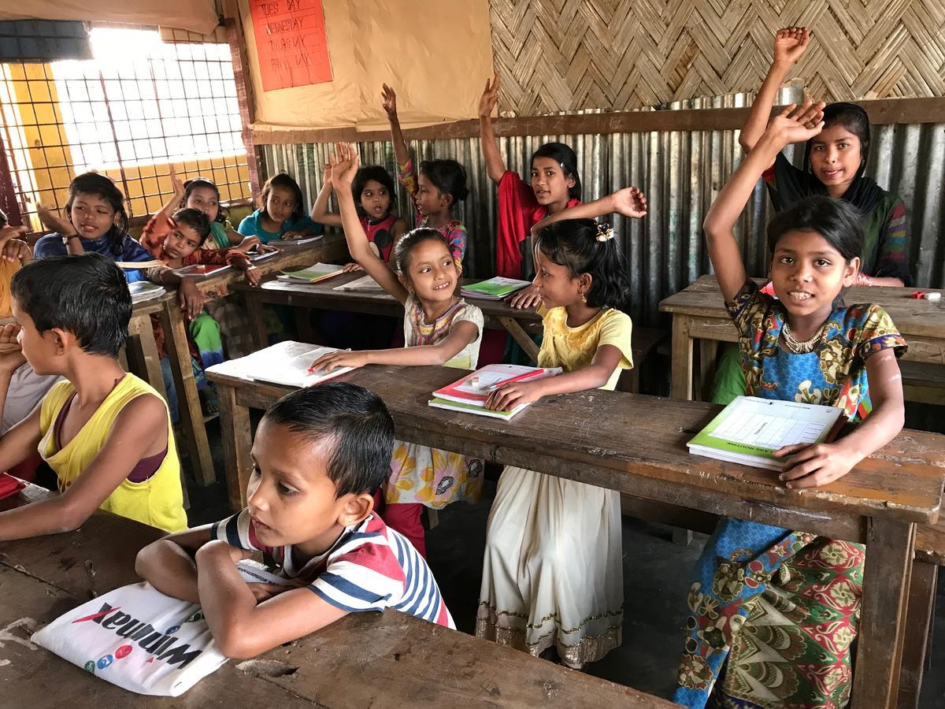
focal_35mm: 28
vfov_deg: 49.7
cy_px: 354
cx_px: 472
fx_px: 764
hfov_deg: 63.4
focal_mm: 3.99
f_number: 1.8
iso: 50
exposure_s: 1/17
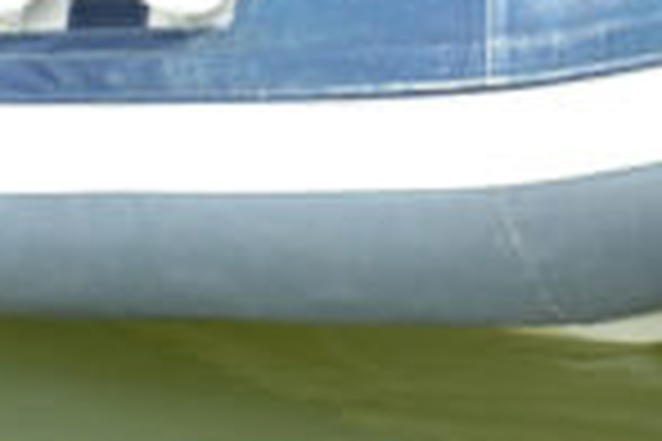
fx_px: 6502
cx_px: 54
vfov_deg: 3.9
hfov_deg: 5.8
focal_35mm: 354
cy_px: -142
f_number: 6.3
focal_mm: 45
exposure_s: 1/200
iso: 100
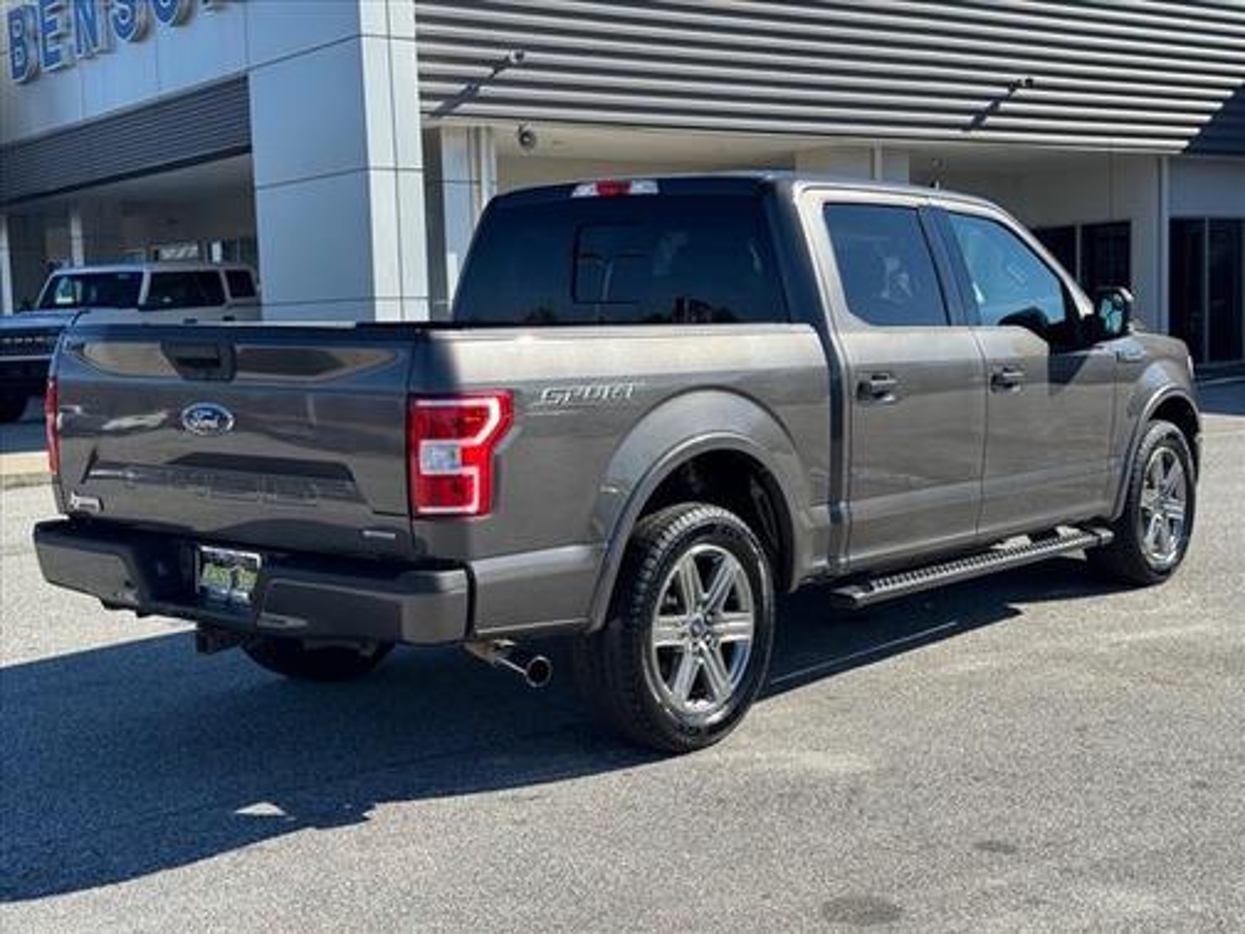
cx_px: 622
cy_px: 467
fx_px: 1726
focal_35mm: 48
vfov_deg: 30.3
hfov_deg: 39.7
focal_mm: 6.76
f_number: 1.78
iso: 64
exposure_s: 1/2513
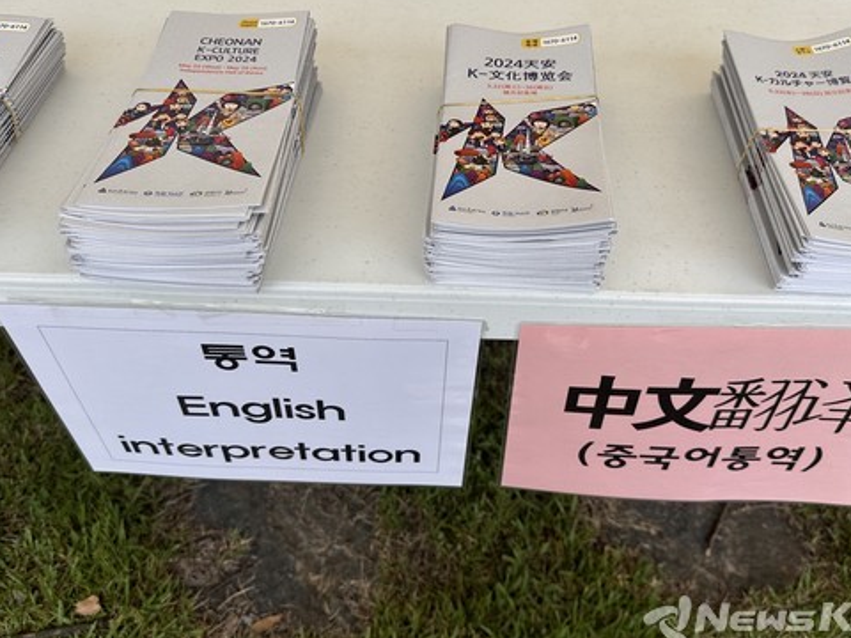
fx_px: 738
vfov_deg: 46.7
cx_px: 457
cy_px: 275
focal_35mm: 30
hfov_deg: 59.9
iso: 80
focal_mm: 6.86
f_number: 1.78
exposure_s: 1/1562
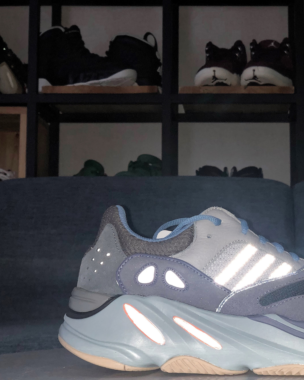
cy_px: 178
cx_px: 237
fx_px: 866
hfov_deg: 19.7
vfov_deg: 24.7
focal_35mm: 77
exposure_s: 1/30
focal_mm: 6
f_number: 2.4
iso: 50
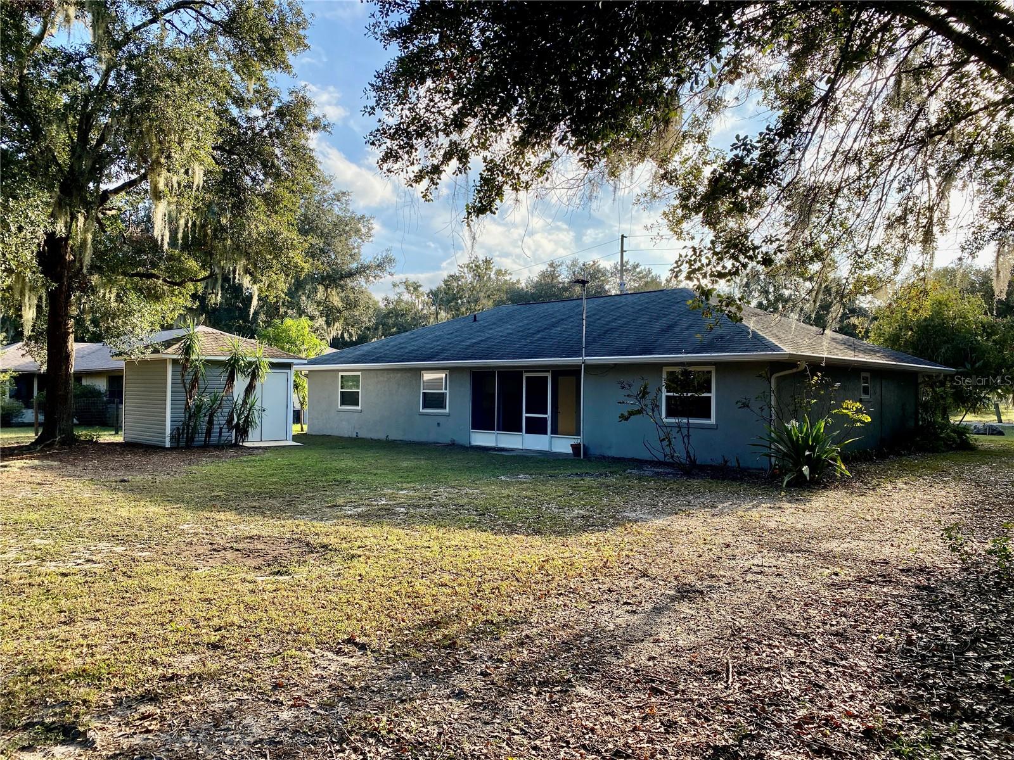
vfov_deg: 53.1
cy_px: 380
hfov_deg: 67.3
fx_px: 762
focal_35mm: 26
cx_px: 507
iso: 32
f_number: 1.8
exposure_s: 1/1072
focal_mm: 4.25
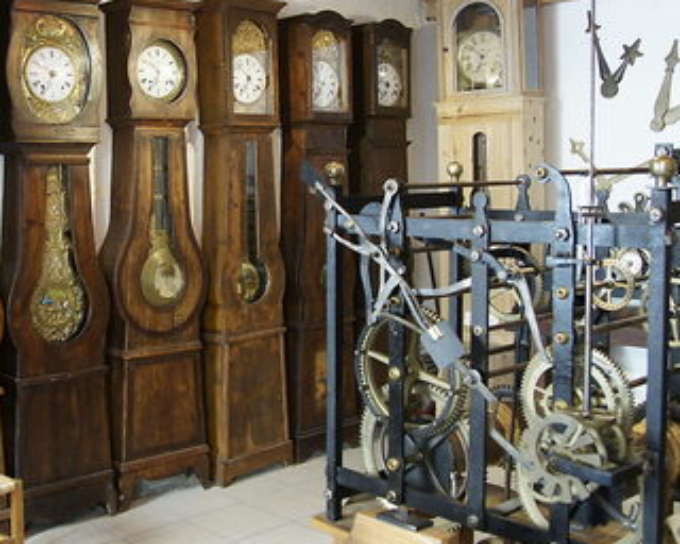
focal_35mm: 45
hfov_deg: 40.0
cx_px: 162
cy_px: 218
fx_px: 903
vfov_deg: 33.4
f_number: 2.8
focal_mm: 17
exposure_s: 1/30
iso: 800
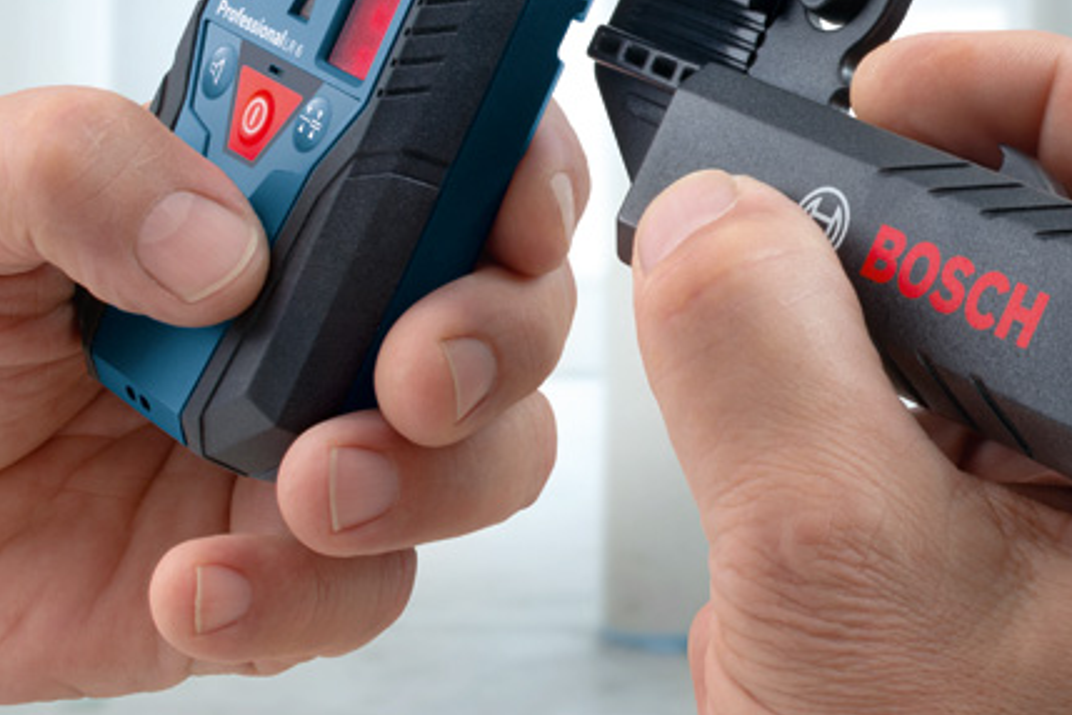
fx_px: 2501
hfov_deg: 24.0
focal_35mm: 84
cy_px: 68
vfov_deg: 16.1
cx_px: 777
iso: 100
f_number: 18
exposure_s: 1/60
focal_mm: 45
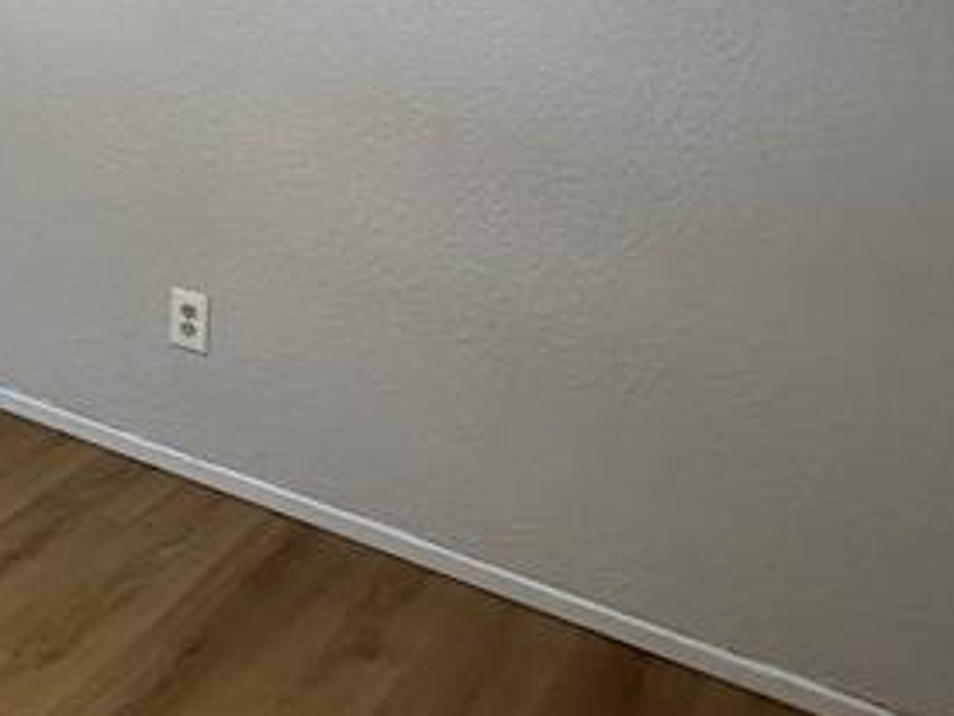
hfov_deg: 29.1
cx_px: -318
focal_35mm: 52
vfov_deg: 25.9
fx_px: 1433
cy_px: -76
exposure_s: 1/60
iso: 200
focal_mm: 2.22
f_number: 2.2
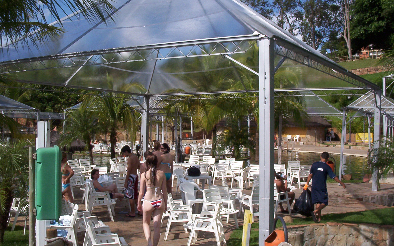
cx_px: 195
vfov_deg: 30.5
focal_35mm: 42
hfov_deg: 47.2
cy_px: 118
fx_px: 451
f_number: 8
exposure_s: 1/353
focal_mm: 6
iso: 100
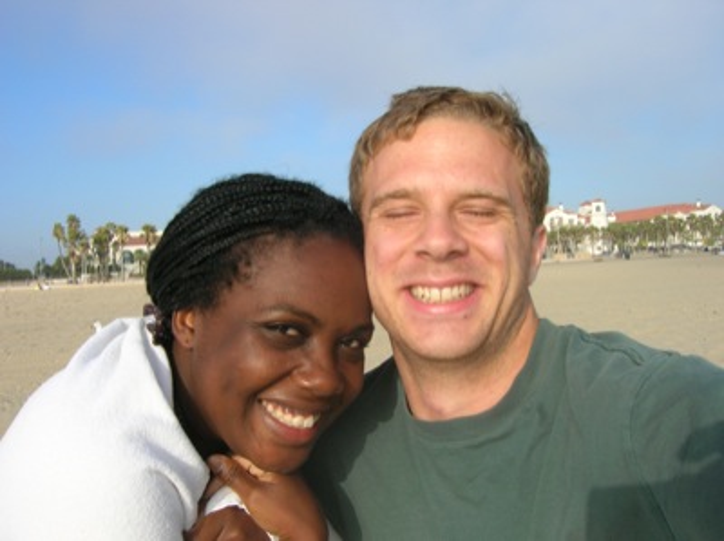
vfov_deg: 41.7
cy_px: 270
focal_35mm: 34
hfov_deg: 54.0
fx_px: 710
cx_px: 362
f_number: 4.9
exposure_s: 1/313
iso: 50
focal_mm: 5.7
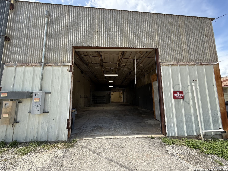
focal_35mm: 14
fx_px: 92
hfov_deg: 102.1
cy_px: 86
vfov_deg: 85.7
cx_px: 114
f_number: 2.2
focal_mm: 2.22
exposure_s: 1/323
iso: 50
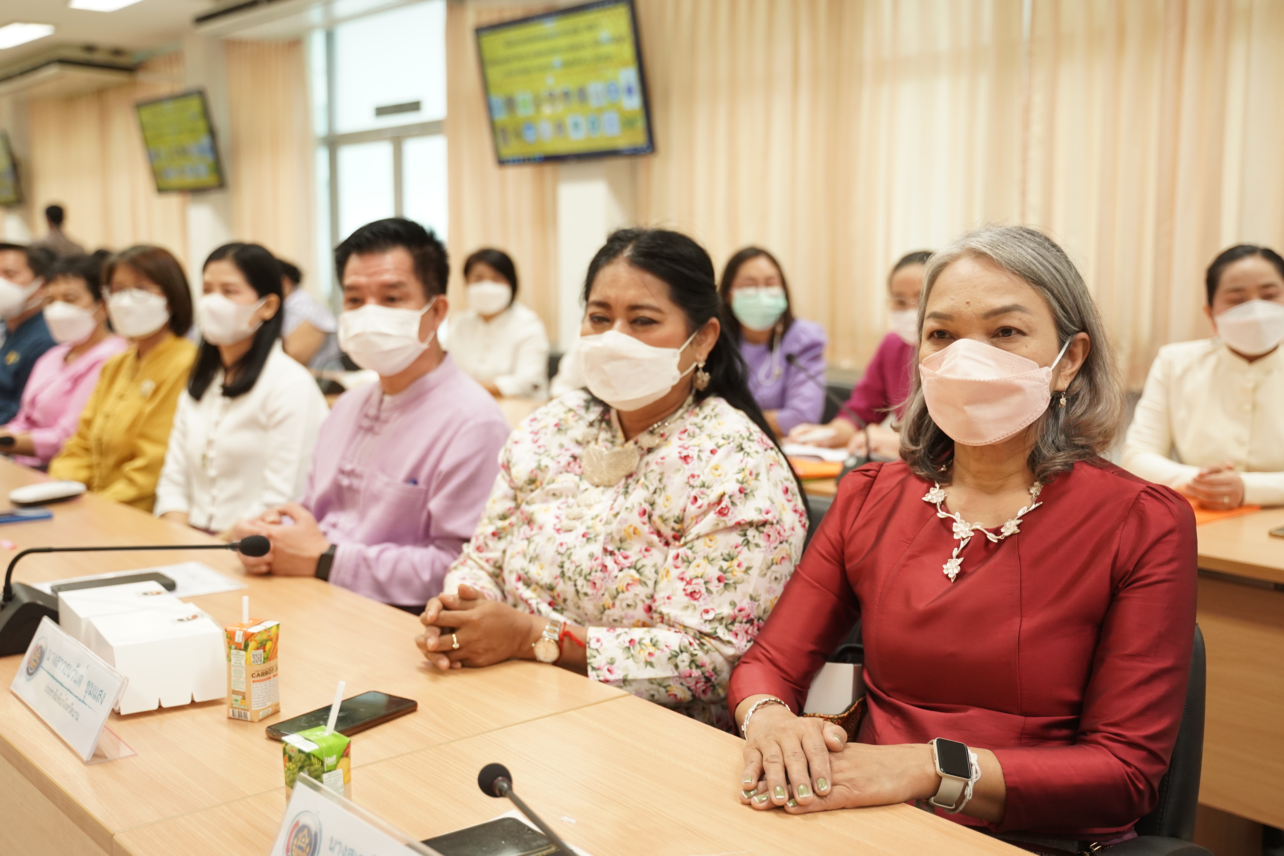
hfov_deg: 50.7
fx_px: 1355
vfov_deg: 35.1
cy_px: 428
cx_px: 642
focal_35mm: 38
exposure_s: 1/320
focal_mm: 38
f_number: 2.8
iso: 2500
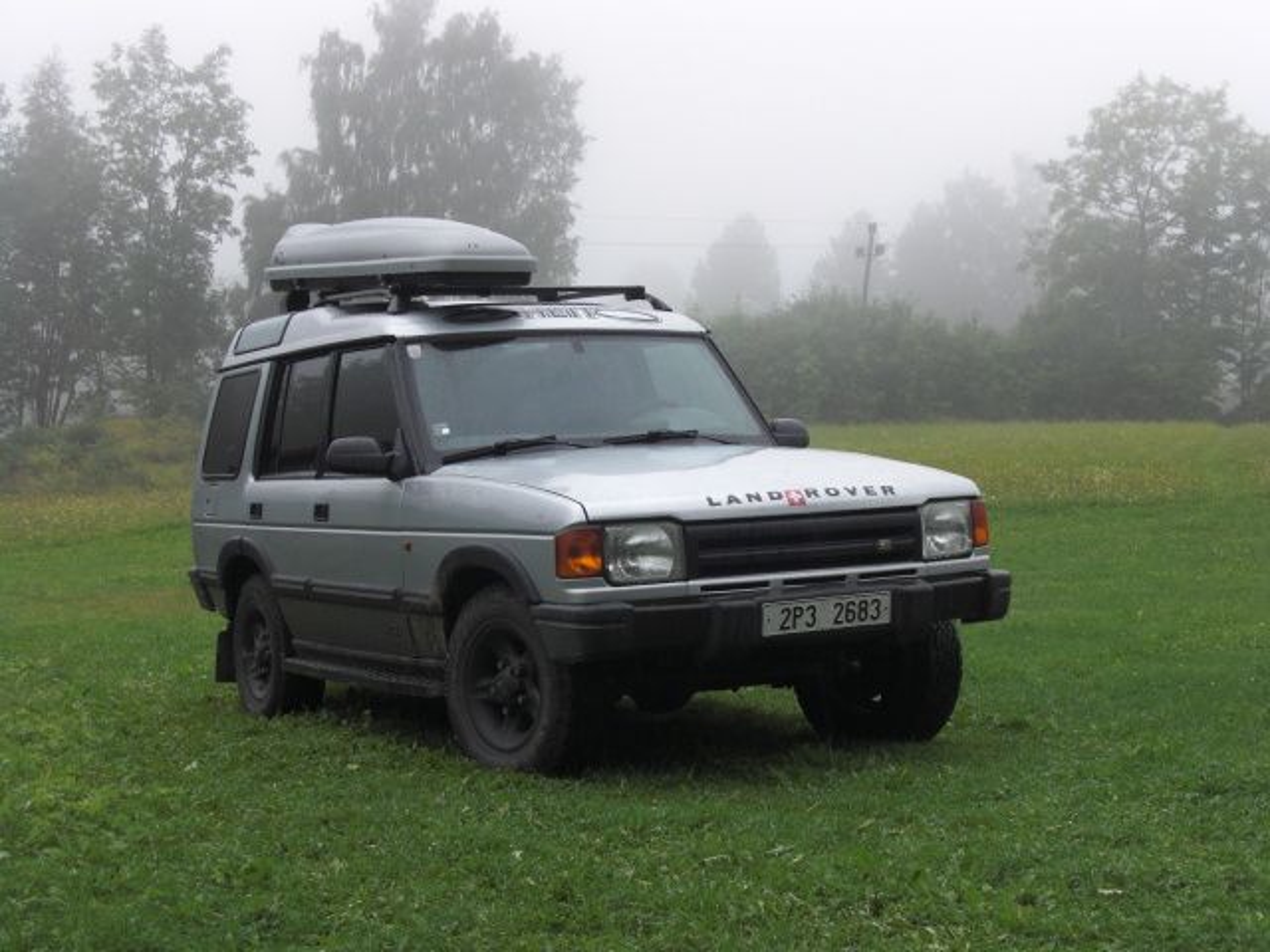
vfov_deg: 26.6
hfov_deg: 34.9
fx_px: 2018
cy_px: 476
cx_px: 635
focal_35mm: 55
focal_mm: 9.8
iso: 100
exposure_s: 1/125
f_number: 3.6
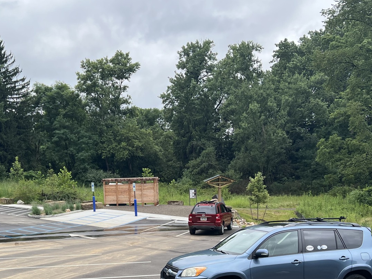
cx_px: 141
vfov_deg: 29.8
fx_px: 516
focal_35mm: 48
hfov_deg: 39.4
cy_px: 208
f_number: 1.5
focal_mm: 5.7
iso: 50
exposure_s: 1/687
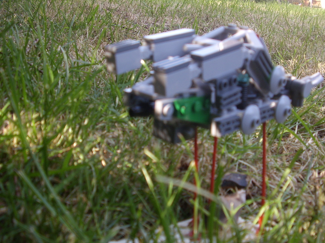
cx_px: 185
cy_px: 106
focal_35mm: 38
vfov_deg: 37.7
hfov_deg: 48.8
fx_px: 357
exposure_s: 1/92
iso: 71
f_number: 2.9
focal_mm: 5.8
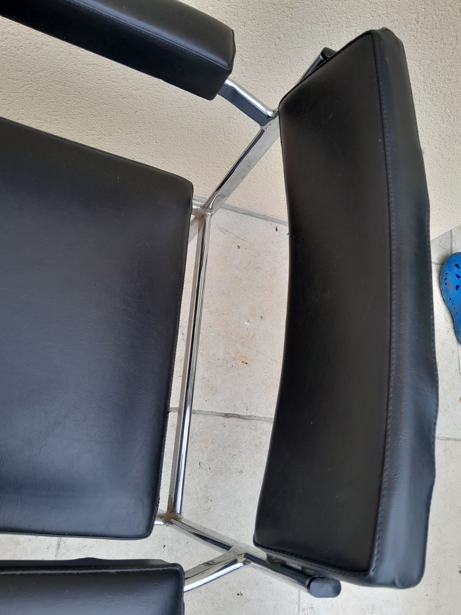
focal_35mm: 26
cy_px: 308
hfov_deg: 53.1
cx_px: 230
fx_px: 462
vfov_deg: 67.3
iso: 40
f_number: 1.8
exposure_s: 1/172
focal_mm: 3.98
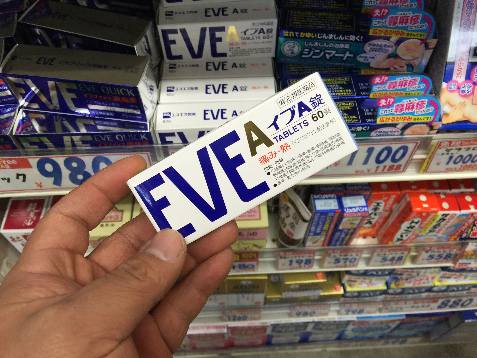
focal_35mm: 29
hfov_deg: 61.7
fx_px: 400
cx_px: 238
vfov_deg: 48.2
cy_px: 179
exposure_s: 1/40
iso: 32
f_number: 2.2
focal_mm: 4.15
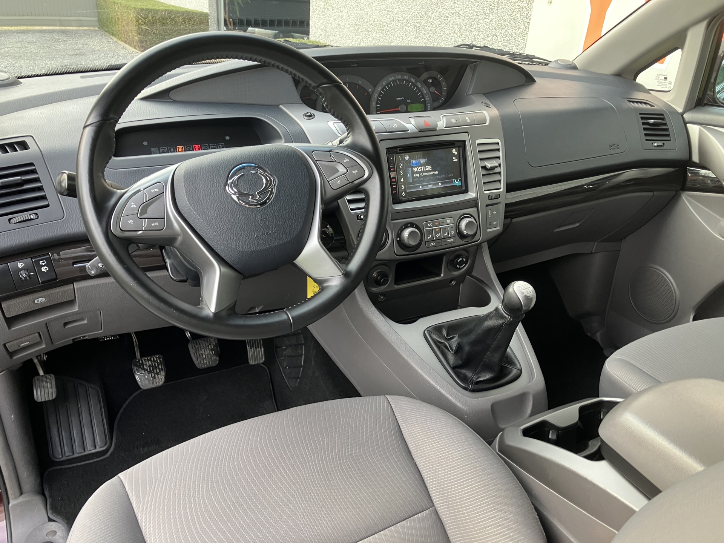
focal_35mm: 28
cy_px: 272
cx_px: 362
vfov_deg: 49.7
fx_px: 586
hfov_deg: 63.4
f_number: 1.8
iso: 80
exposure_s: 1/72
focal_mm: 3.99
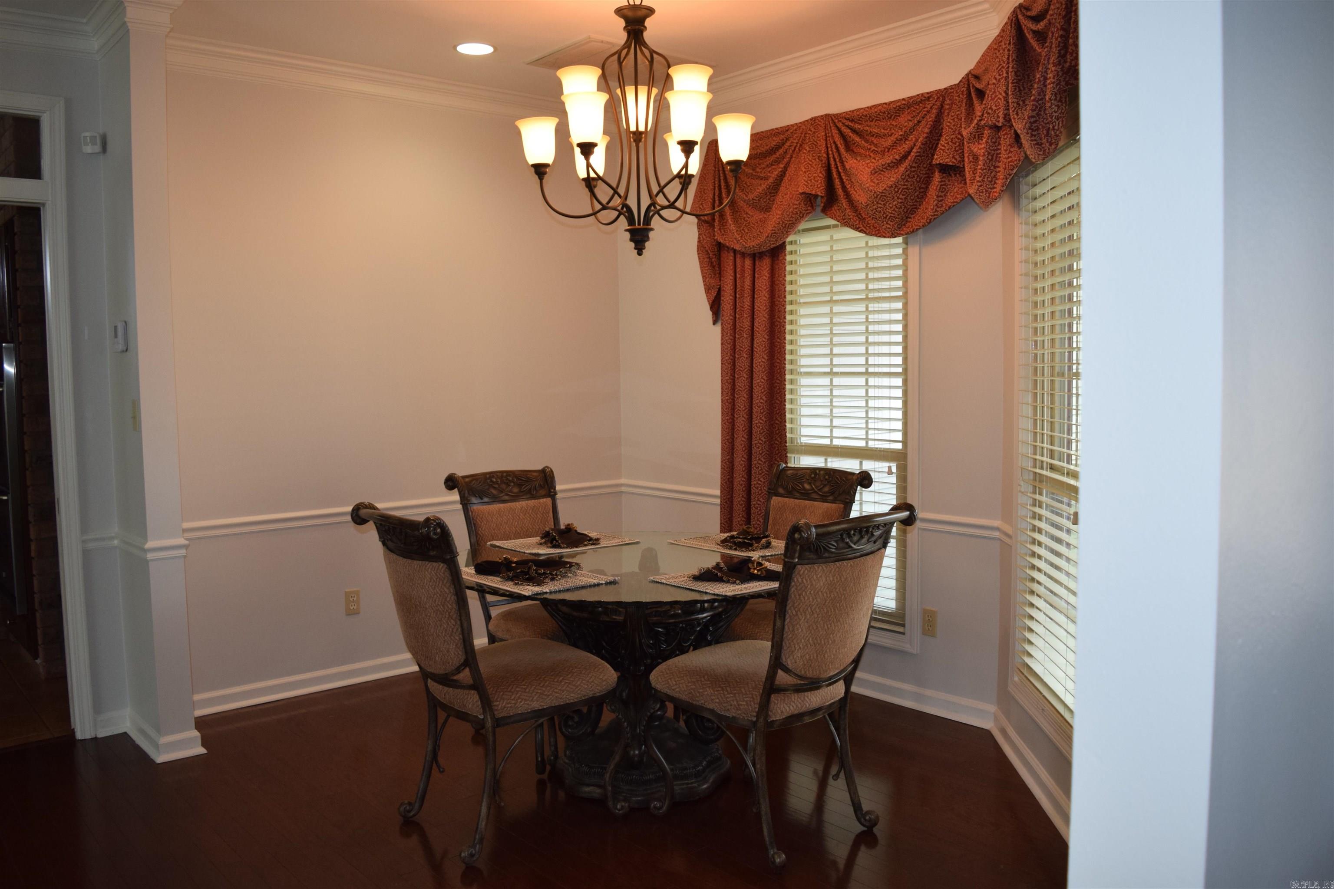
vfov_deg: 47.9
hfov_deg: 67.4
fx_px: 1000
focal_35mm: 27
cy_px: 444
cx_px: 667
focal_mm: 18
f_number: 5
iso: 800
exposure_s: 1/100
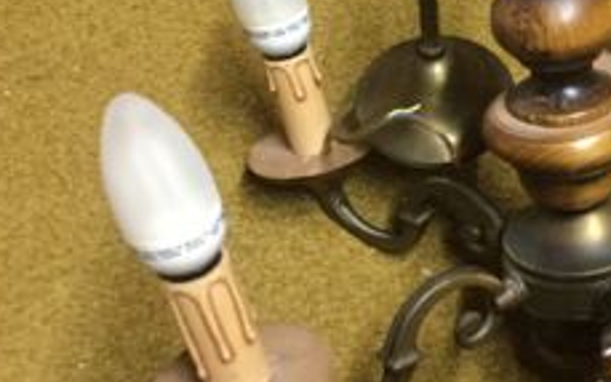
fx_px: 1149
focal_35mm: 69
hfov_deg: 28.9
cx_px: 520
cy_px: 102
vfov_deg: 18.8
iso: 400
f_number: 2.4
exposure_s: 1/17
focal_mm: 3.3
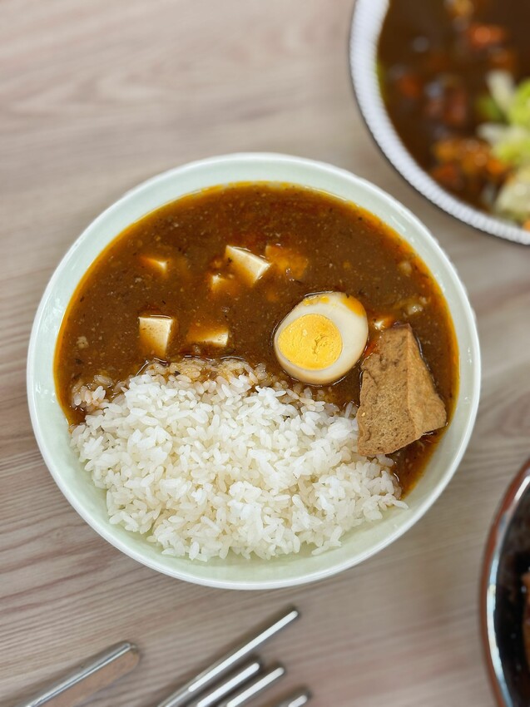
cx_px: 265
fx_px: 980
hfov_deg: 30.3
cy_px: 354
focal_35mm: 48
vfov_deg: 39.7
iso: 160
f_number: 1.78
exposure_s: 1/60
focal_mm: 6.86
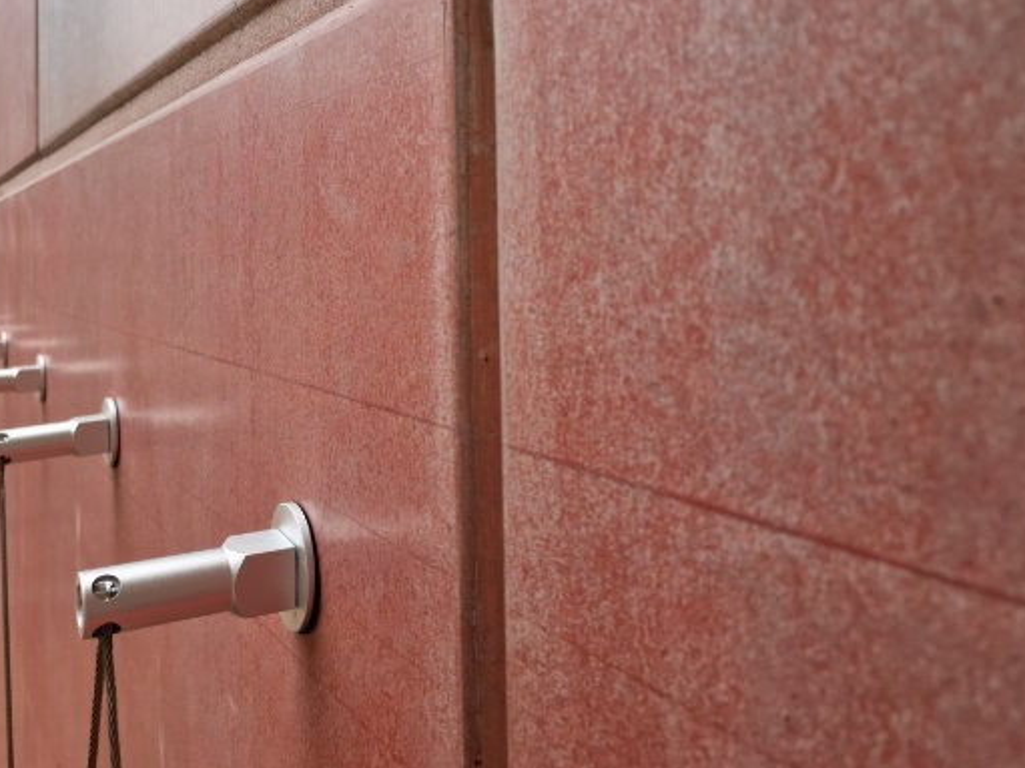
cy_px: 217
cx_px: 487
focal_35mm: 36
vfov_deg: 38.9
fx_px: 1066
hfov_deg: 51.3
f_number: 1.8
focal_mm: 6.4
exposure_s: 1/50
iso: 50
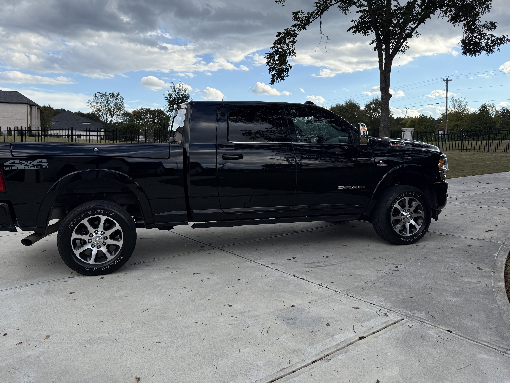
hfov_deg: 65.2
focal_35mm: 27
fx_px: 398
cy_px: 170
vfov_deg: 51.2
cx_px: 228
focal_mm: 6.76
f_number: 1.78
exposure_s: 1/2232
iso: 100
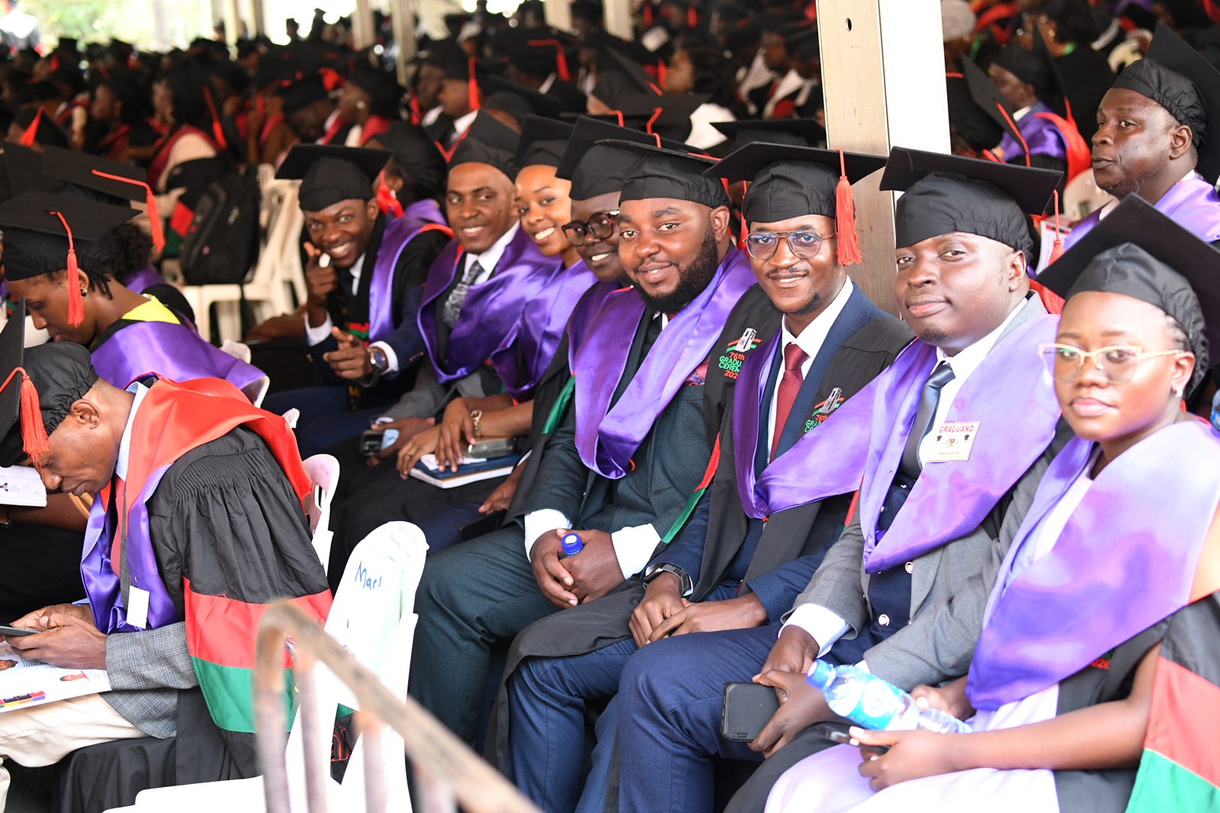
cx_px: 610
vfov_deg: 17.1
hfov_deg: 25.4
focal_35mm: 80
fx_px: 2711
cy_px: 406
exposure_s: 1/250
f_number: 5
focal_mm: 80
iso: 2500
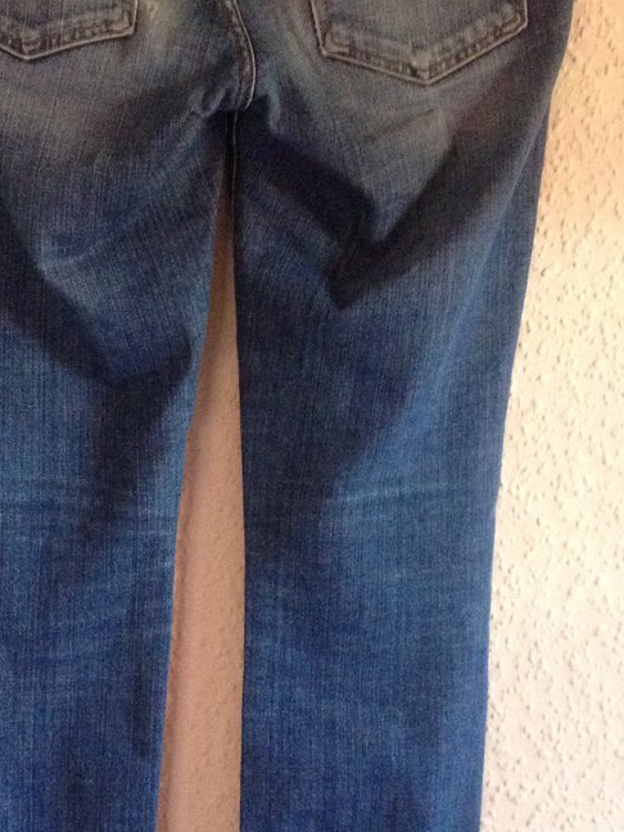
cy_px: 450
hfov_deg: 20.3
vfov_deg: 27.0
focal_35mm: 72
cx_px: 167
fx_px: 1731
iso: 500
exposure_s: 1/15
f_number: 2.4
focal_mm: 4.28
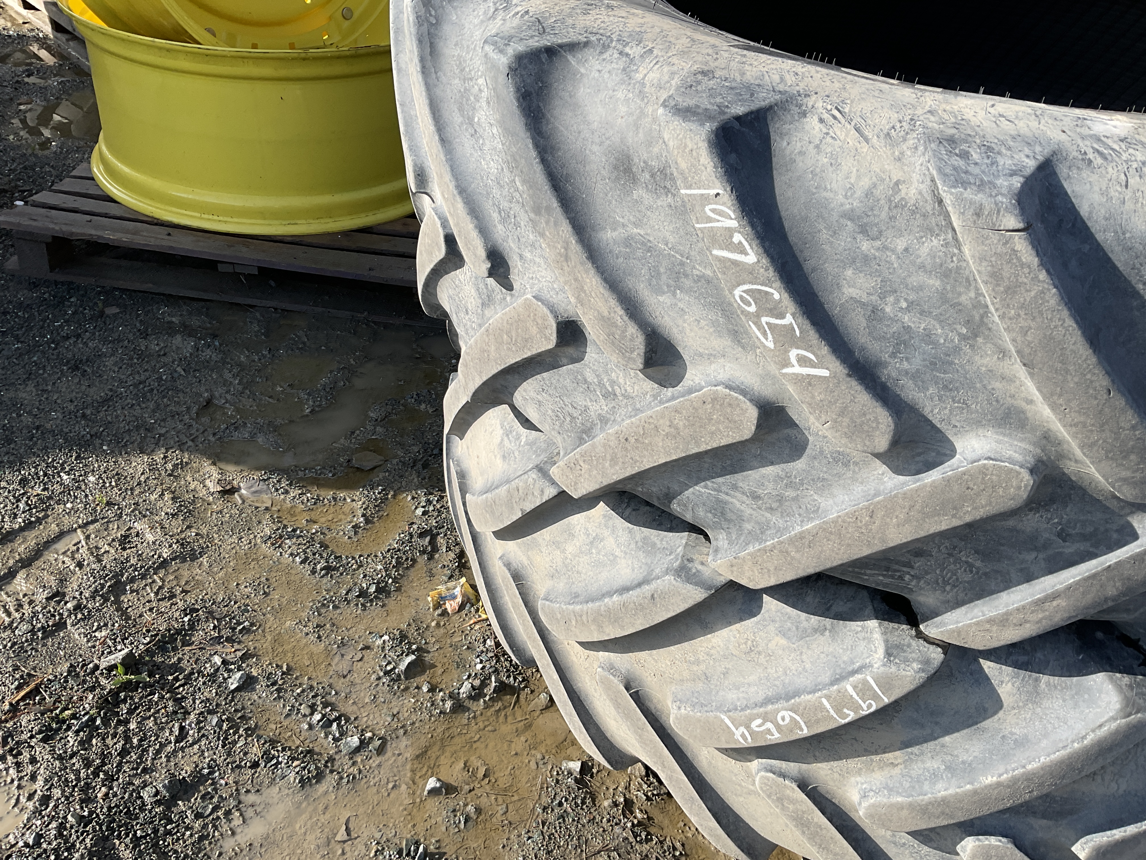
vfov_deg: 48.2
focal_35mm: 29
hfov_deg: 61.7
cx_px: 573
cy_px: 430
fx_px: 960
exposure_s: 1/997
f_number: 1.8
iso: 16
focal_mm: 3
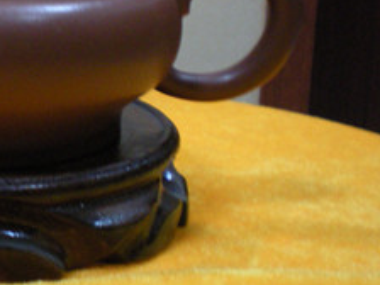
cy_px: 69
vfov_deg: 17.3
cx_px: -10
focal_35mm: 85
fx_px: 933
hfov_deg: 22.1
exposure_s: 1/8
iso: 325
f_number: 3.1
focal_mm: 6.3
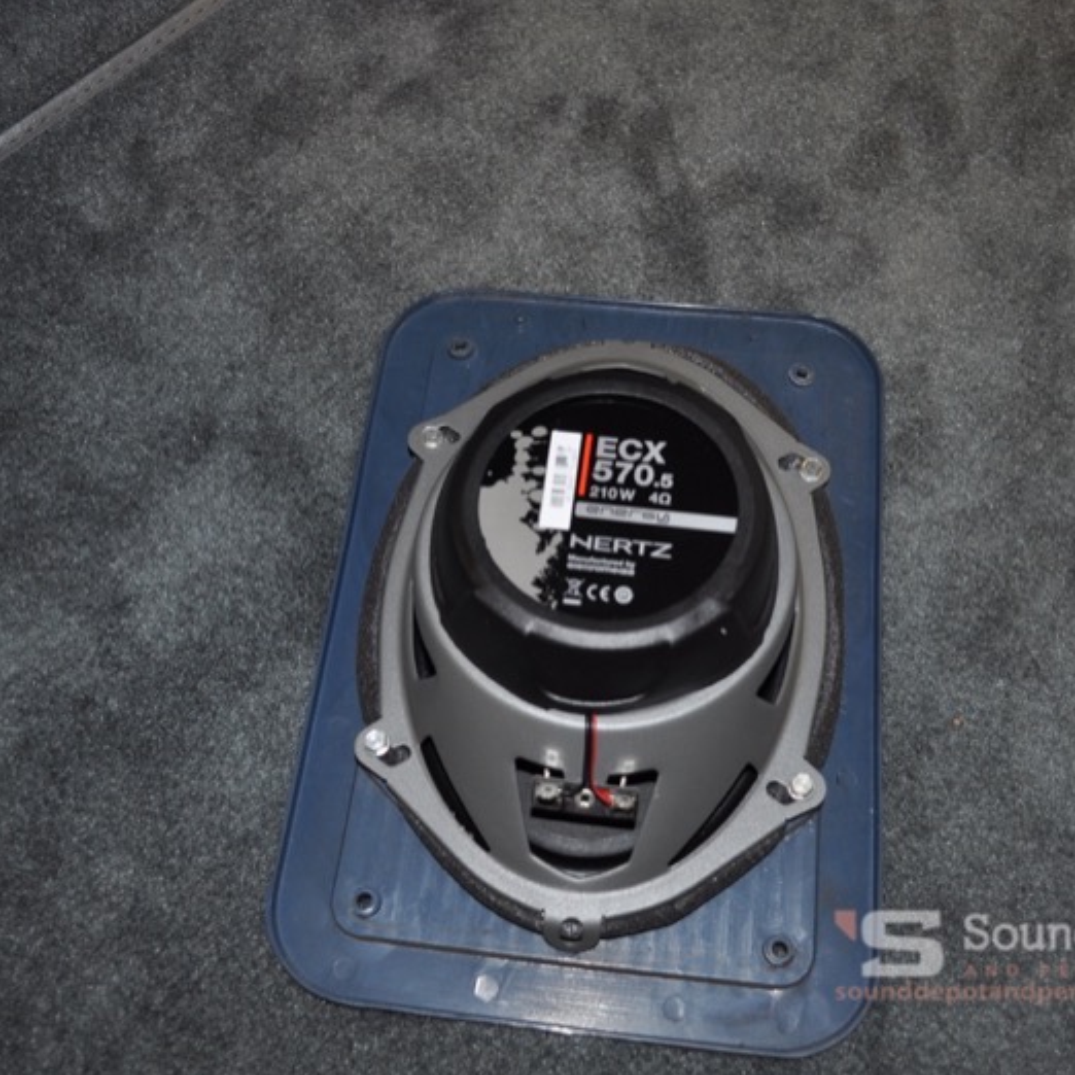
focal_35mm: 39
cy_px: 545
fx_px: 1370
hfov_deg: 42.8
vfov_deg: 42.8
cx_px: 519
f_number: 3.8
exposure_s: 1/60
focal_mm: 20
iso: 450
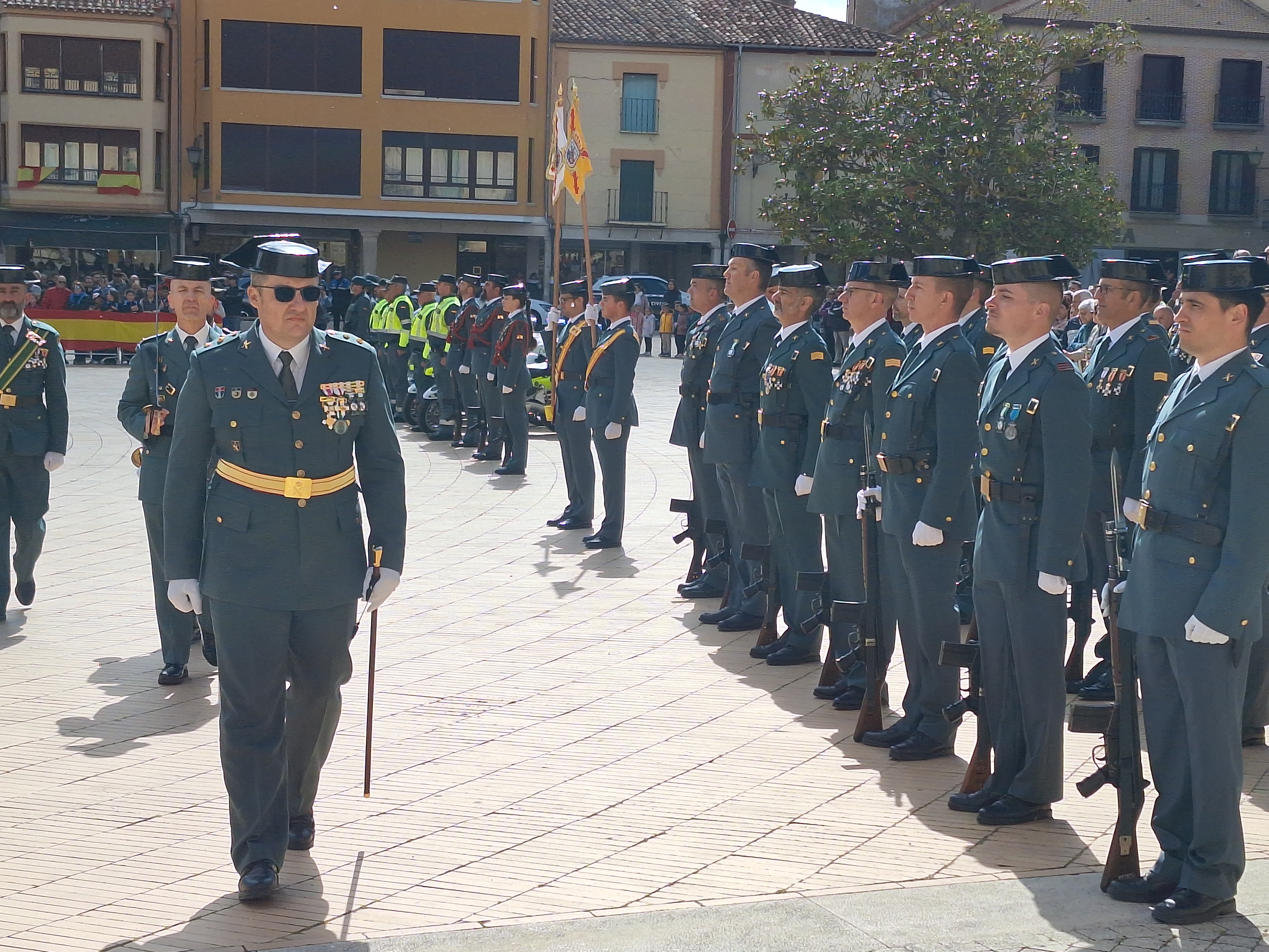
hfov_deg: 73.9
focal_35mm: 23
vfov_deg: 58.9
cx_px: 634
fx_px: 843
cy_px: 476
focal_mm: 5.54
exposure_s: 1/2604
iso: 40
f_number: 1.8
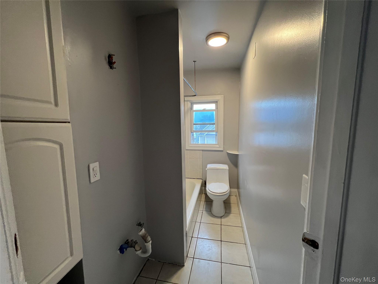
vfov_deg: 89.9
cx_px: 189
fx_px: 142
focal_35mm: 13
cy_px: 142
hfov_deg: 106.2
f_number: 1.8
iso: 200
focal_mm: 1.57
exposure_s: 1/120
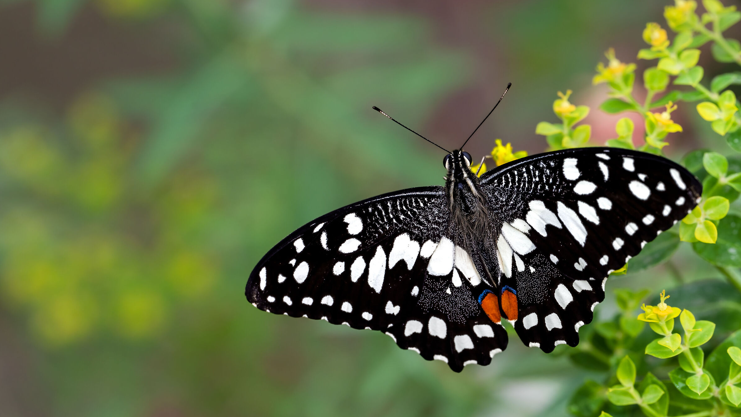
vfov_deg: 10.9
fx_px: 2181
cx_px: 373
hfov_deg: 19.3
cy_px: 216
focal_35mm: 111
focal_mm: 105
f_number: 8
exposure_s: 1/500
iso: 640
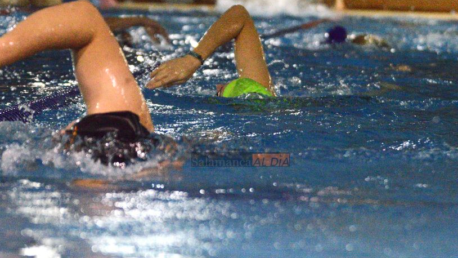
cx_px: 240
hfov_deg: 8.1
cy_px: 103
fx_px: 3226
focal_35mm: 266
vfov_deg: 4.6
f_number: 4.8
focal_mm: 145
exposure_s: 1/320
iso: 12800
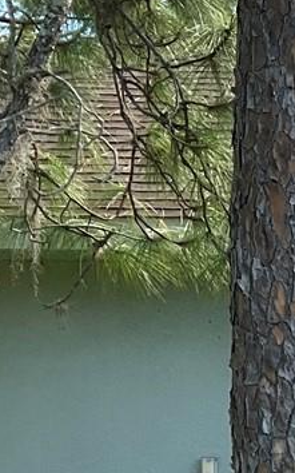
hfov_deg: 8.0
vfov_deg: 14.6
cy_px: 559
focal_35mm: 139
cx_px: 914
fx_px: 1789
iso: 16
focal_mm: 3
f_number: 1.8
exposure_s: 1/248
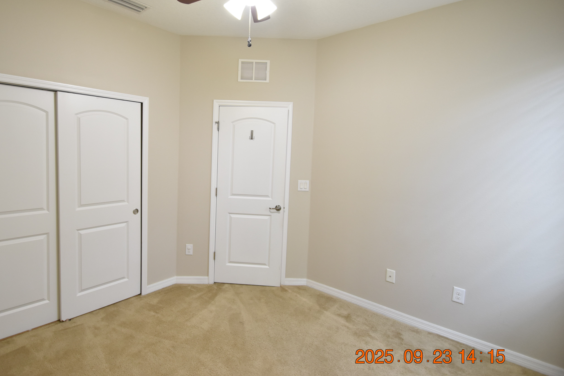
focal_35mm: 18
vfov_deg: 67.1
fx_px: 282
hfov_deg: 89.1
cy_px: 165
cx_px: 231
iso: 800
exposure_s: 1/30
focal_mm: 10
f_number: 3.5
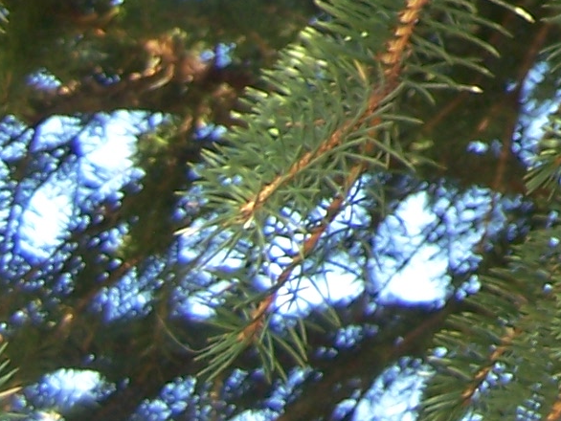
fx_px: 2708
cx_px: 1074
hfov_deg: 10.9
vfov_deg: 8.3
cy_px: -486
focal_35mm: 167
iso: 80
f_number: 2.8
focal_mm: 6.3
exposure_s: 1/80
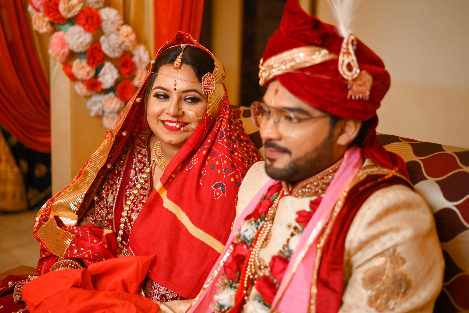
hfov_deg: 39.6
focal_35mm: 50
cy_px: 156
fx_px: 652
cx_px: 234
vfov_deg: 27.0
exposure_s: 1/400
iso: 250
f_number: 2
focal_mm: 50
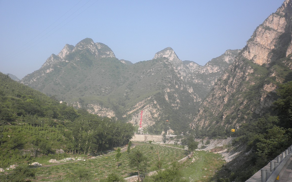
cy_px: 94
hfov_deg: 51.5
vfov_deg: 33.6
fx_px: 302
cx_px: 148
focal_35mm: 38
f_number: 3.2
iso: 64
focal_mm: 6.1
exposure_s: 1/500
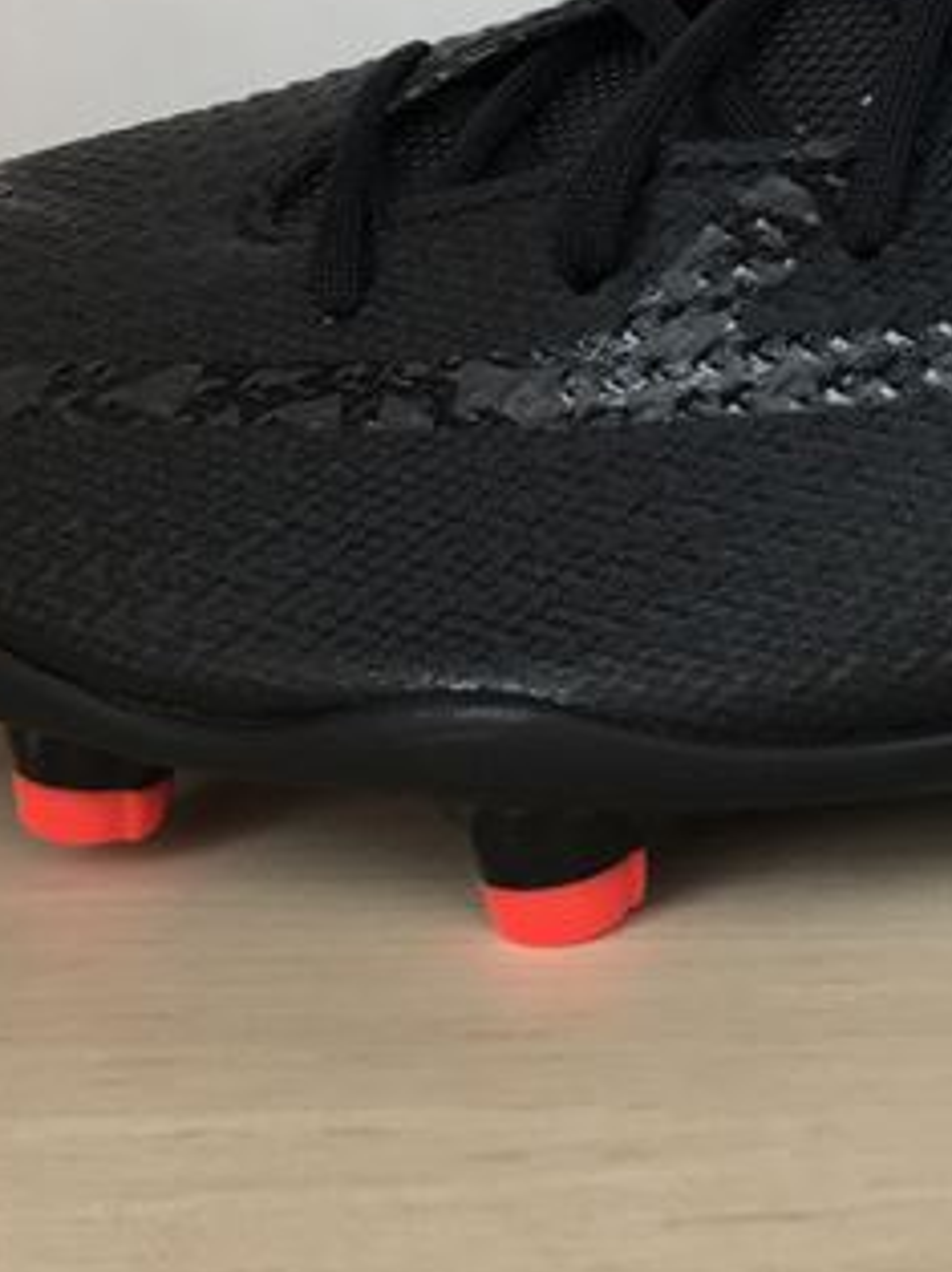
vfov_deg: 25.9
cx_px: 1179
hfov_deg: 18.7
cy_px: 247
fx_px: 2717
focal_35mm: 74
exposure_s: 1/120
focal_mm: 4.15
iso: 40
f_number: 2.2
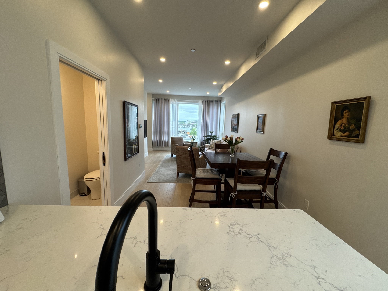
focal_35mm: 14
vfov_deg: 85.7
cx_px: 194
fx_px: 157
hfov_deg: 102.1
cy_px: 146
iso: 160
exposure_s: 1/120
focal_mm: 2.22
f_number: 2.2
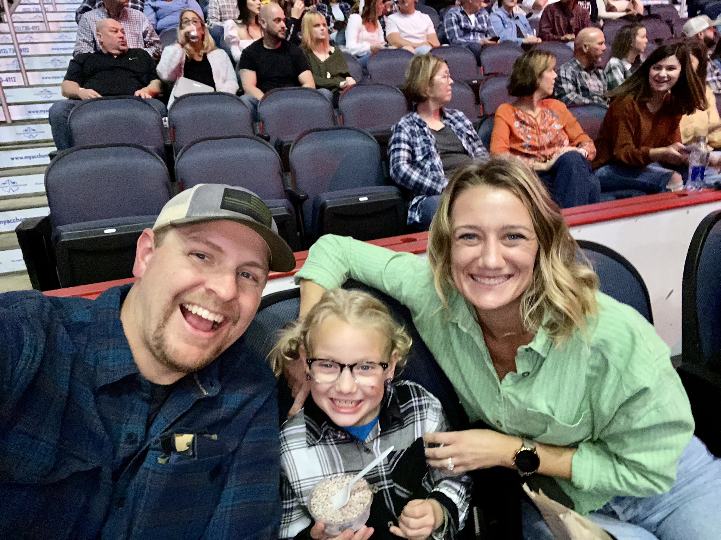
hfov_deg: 73.9
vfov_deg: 58.9
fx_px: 479
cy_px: 270
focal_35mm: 23
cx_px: 360
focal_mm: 2.71
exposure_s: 1/18
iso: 500
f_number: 2.2
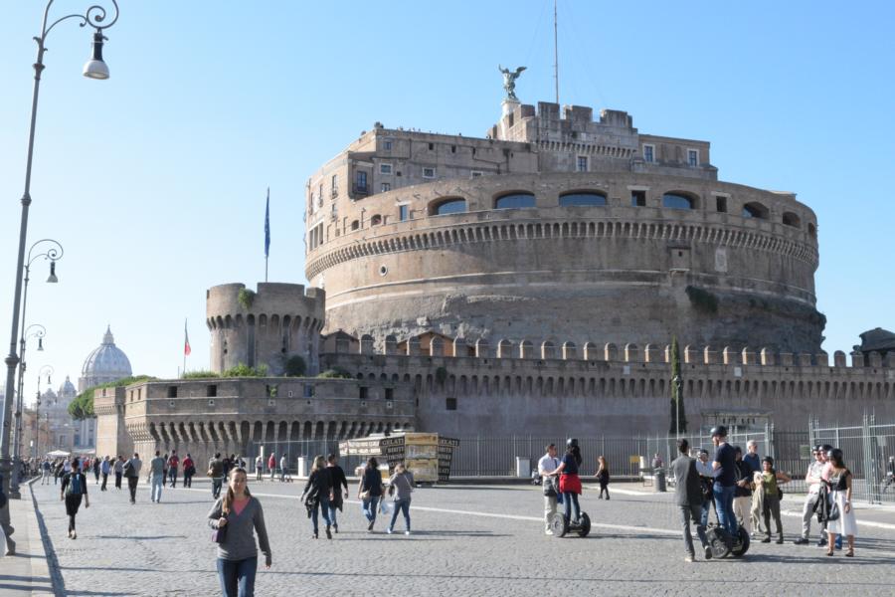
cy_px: 298
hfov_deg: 45.0
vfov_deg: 30.8
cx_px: 448
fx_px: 1081
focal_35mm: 44
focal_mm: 29
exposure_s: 1/1000
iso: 3200
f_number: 16
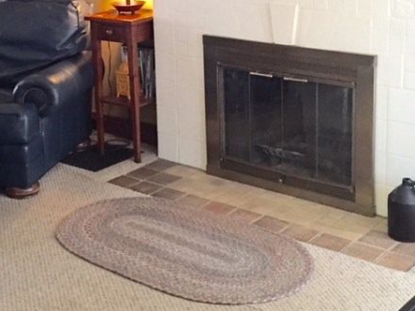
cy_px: 46
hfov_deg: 28.9
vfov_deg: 21.5
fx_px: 803
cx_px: 167
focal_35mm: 67
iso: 250
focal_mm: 4.15
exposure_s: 1/24
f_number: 2.2
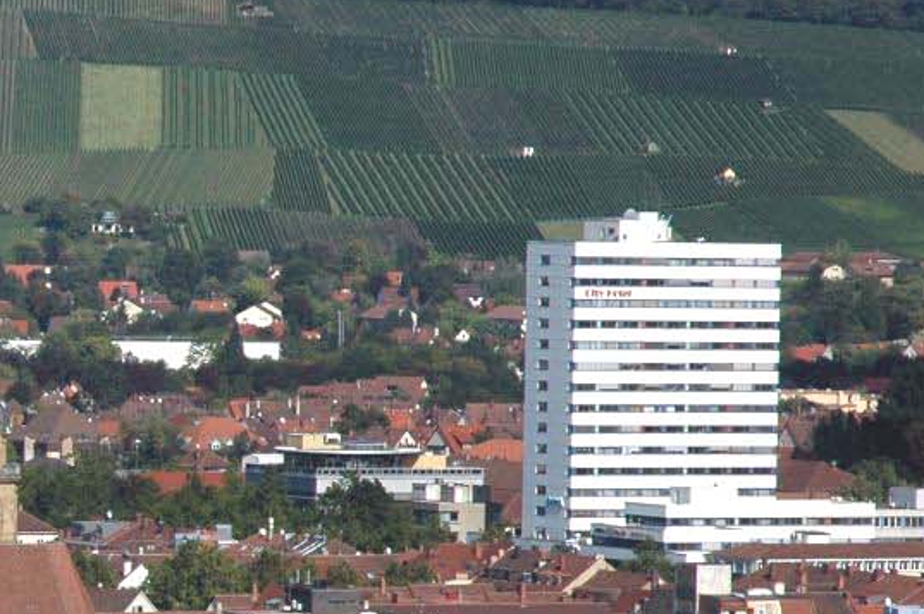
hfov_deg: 6.9
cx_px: -277
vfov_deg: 4.7
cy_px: 439
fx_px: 7539
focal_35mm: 294
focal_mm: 70
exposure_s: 1/400
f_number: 10
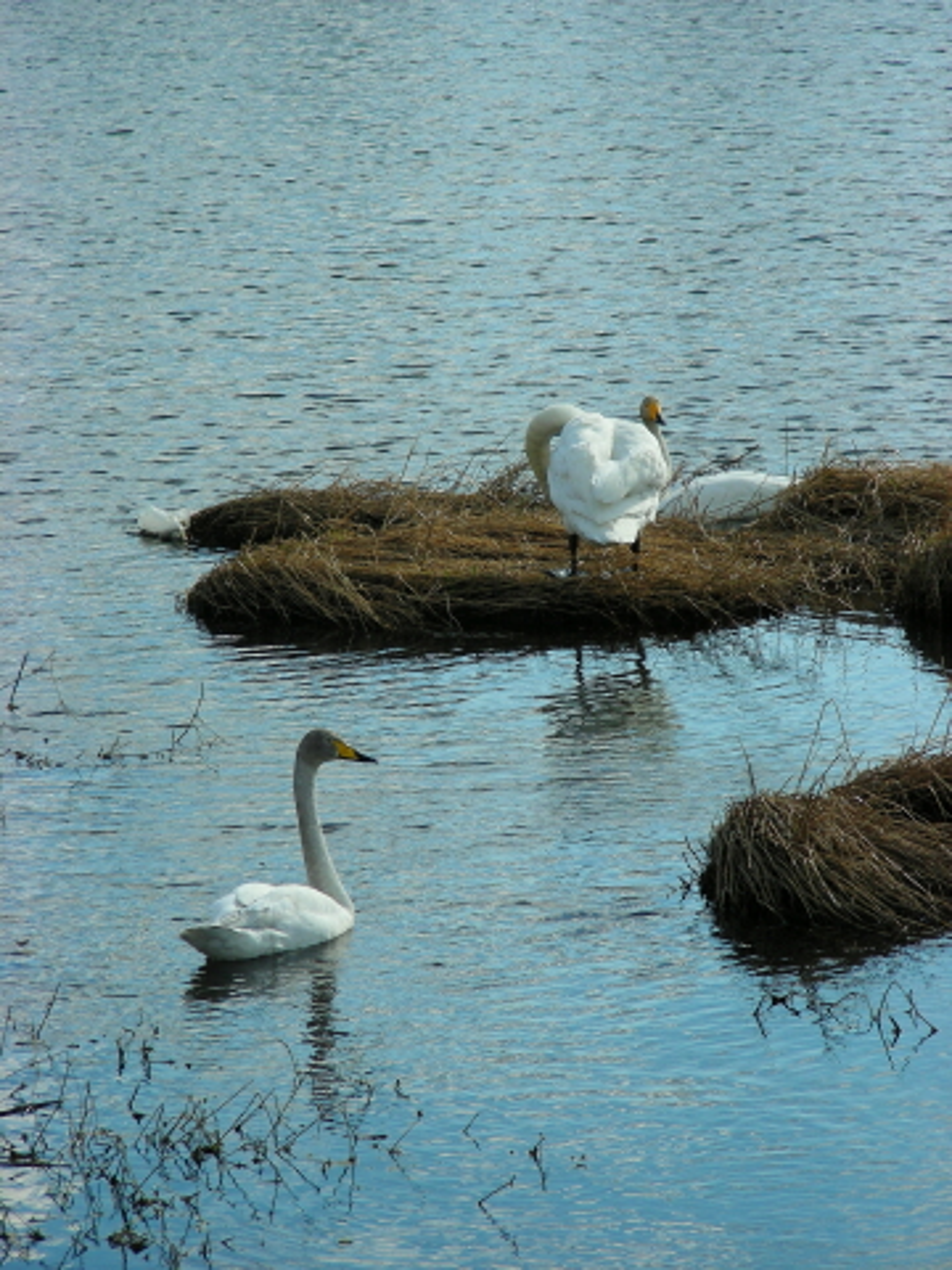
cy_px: 635
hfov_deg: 7.6
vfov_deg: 10.1
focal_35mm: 196
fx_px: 7187
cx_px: 476
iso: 50
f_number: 4
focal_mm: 32.7
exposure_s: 1/292
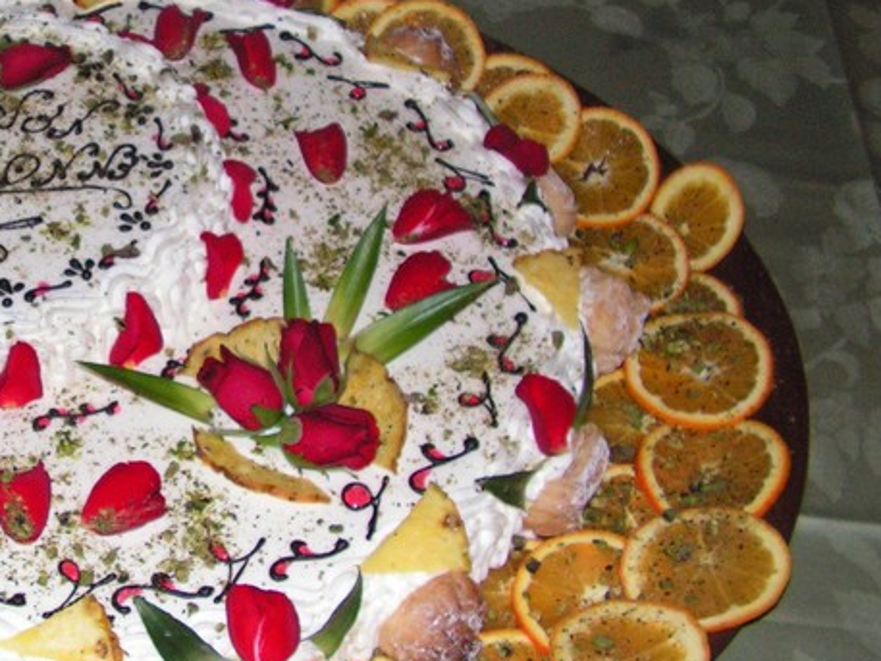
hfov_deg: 29.6
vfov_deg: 23.2
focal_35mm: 63
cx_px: 114
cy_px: 231
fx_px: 1604
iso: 200
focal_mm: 6
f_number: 3.2
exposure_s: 1/40
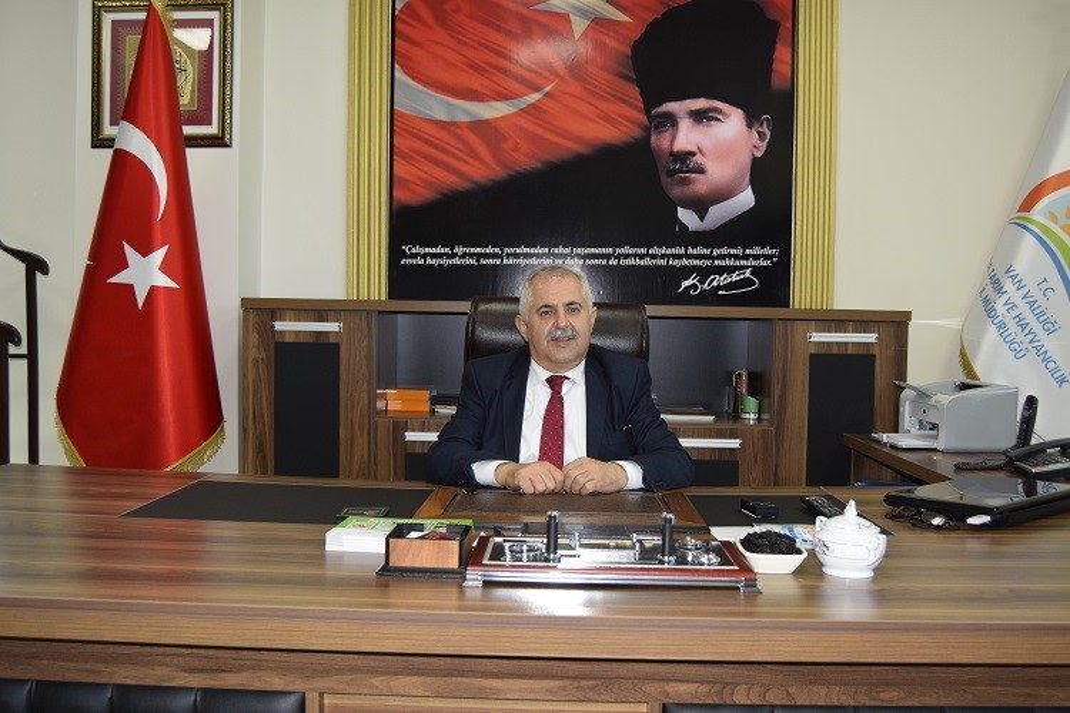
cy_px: 356
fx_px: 892
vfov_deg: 43.6
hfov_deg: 61.9
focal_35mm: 30
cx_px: 535
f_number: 4.5
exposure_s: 1/80
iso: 800
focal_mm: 20
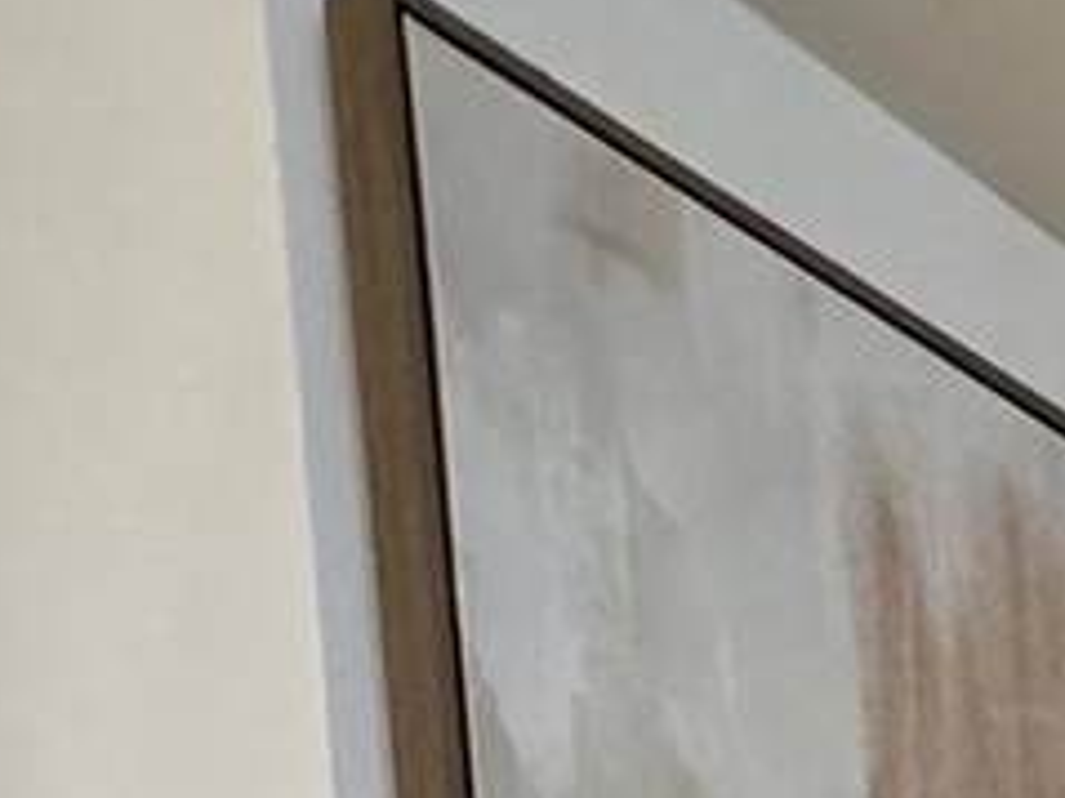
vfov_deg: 12.8
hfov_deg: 18.4
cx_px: 2068
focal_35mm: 75
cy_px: 2104
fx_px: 2306
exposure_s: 1/60
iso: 250
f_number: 2.2
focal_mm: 2.22
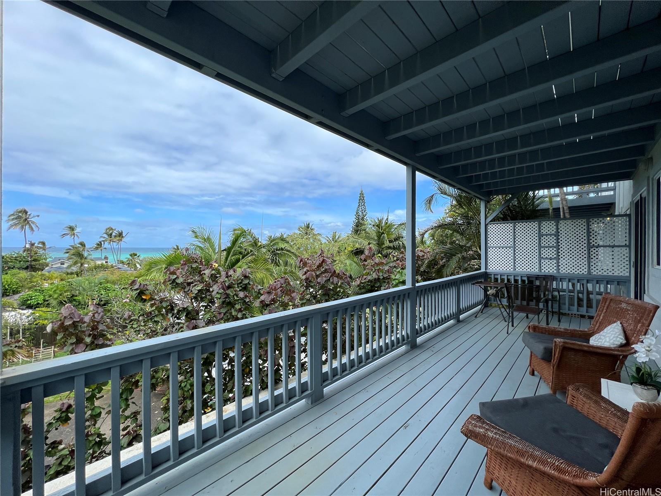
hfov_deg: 106.2
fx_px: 248
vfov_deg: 89.9
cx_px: 330
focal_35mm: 13
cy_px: 248
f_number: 1.8
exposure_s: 1/1553
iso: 32
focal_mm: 1.57
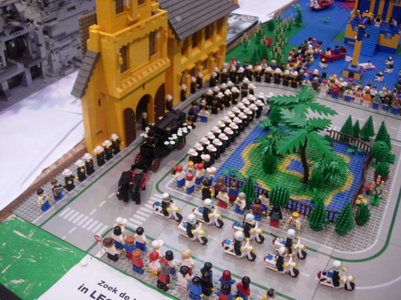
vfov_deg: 37.7
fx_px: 440
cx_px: 200
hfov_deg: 49.0
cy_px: 150
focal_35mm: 38
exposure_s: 1/32
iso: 188
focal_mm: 7.8
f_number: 2.8
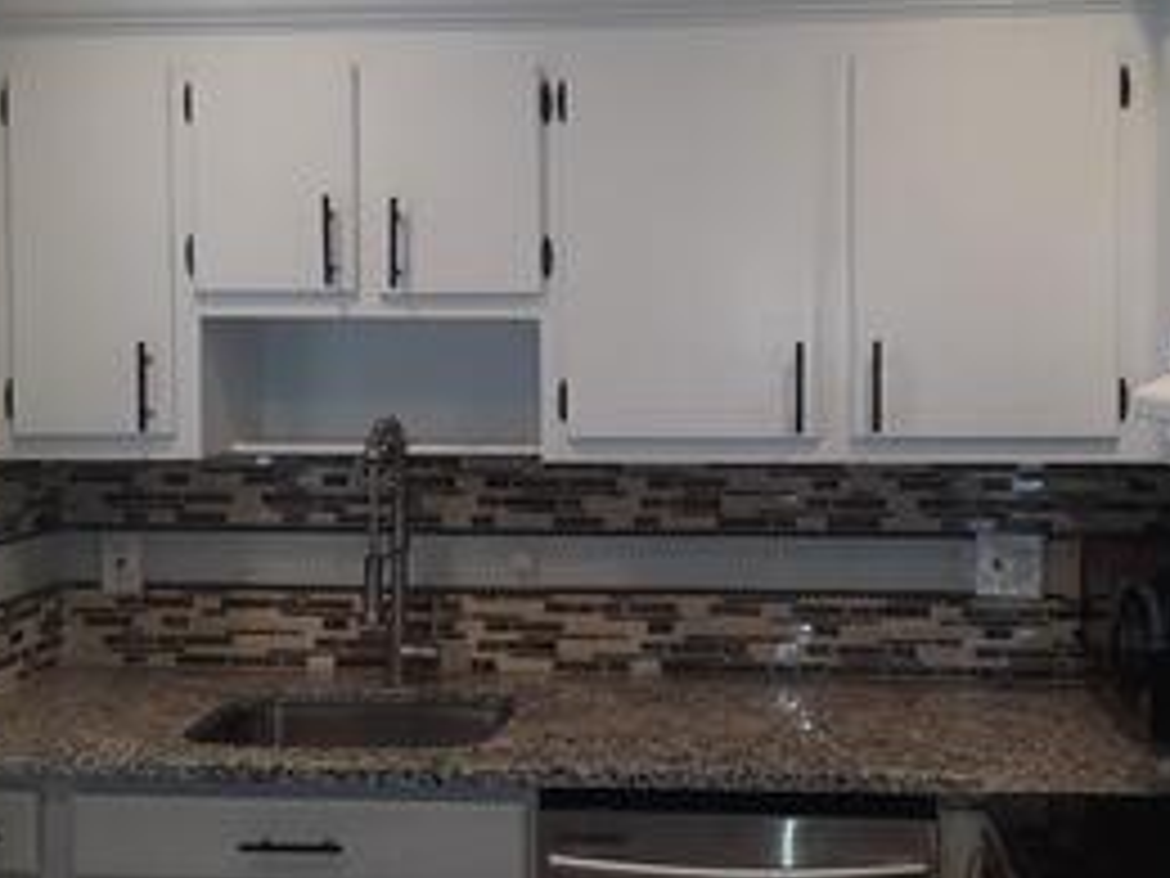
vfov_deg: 33.6
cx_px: 688
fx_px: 1453
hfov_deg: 43.7
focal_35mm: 43
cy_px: 405
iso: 50
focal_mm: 2.9
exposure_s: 1/40
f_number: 1.9
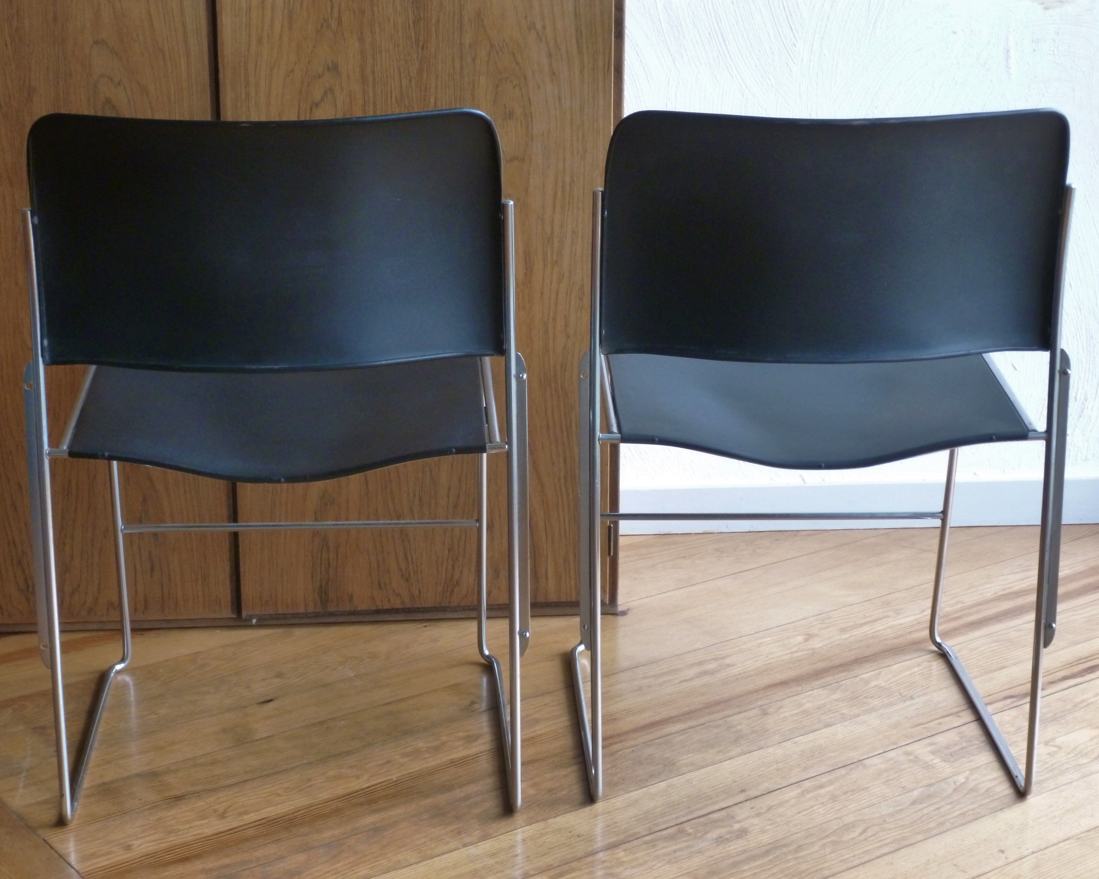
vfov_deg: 22.8
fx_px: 2179
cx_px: 538
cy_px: 439
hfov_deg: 28.3
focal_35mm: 67
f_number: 4.5
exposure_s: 1/15
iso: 400
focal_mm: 11.5
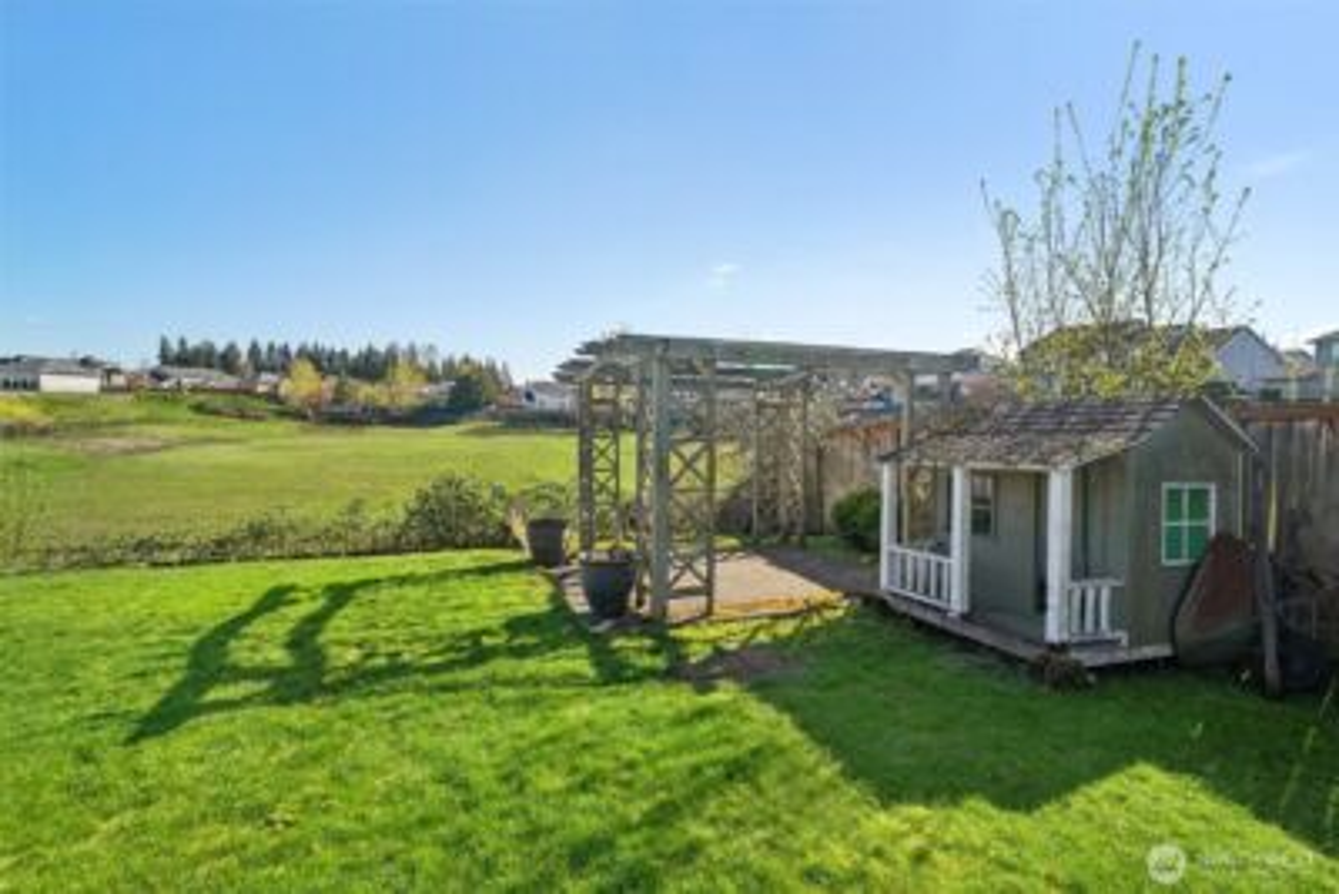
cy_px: 447
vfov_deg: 73.8
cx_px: 670
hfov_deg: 96.7
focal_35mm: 16
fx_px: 595
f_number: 8
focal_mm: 16
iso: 1600
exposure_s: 1/1600
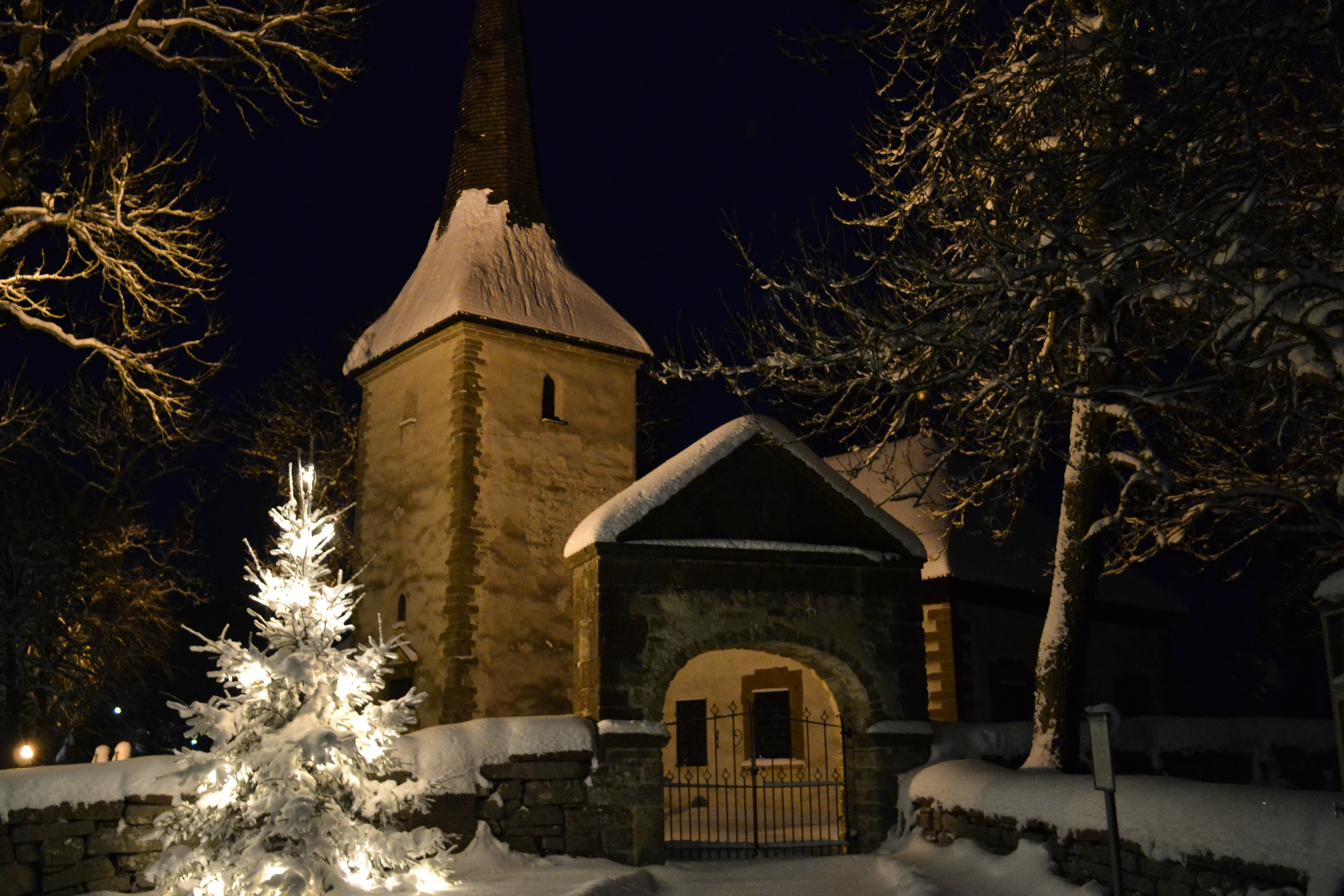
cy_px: 413
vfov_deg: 35.9
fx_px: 1381
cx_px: 541
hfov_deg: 51.6
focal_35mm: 37
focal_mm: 20
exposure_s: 1/15
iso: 2000
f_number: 3.8
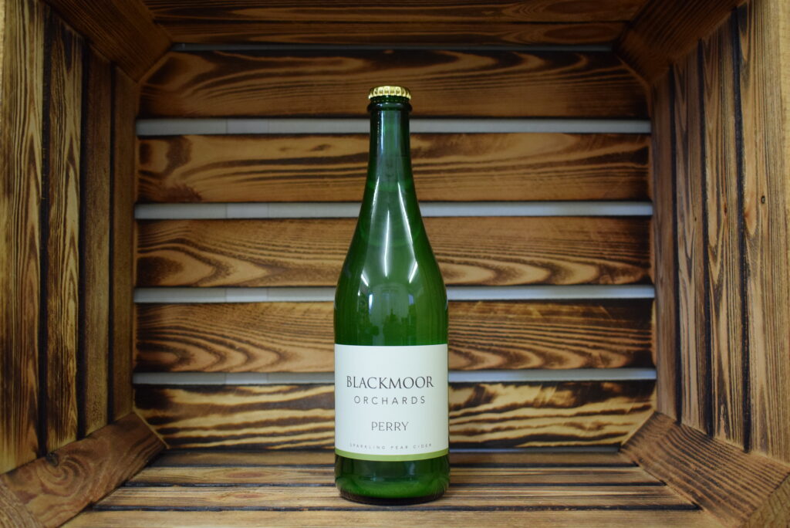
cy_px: 264
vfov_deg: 33.1
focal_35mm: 40
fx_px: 889
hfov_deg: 47.9
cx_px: 395
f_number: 4
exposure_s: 1/60
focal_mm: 27
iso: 1600
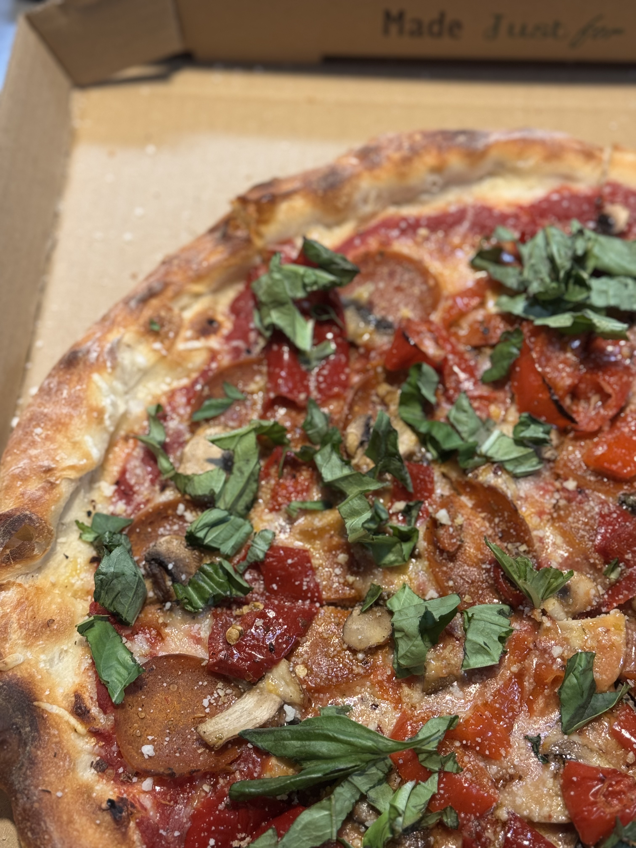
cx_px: 318
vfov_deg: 39.7
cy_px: 424
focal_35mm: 48
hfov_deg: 30.3
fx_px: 1176
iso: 200
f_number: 1.78
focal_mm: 6.76
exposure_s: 1/60
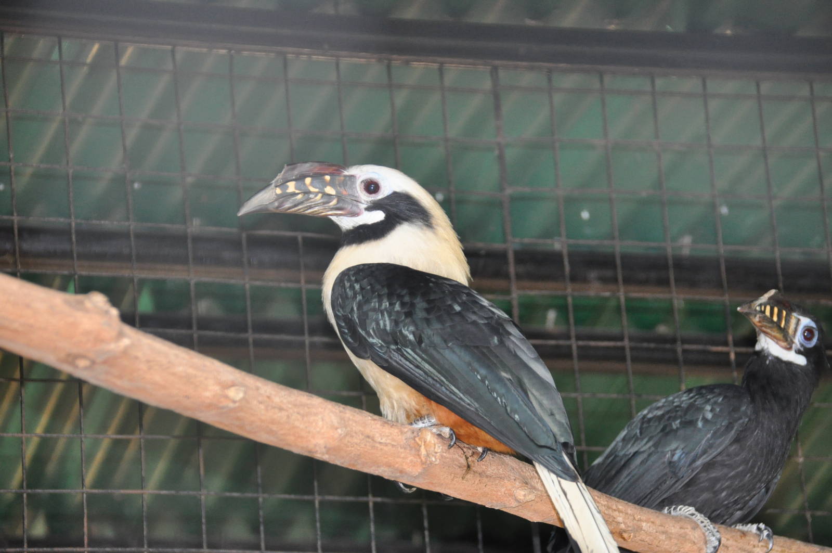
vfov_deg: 6.8
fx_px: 4675
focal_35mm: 202
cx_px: 416
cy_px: 276
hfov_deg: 10.2
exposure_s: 1/60
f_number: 5.6
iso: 1250
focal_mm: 135
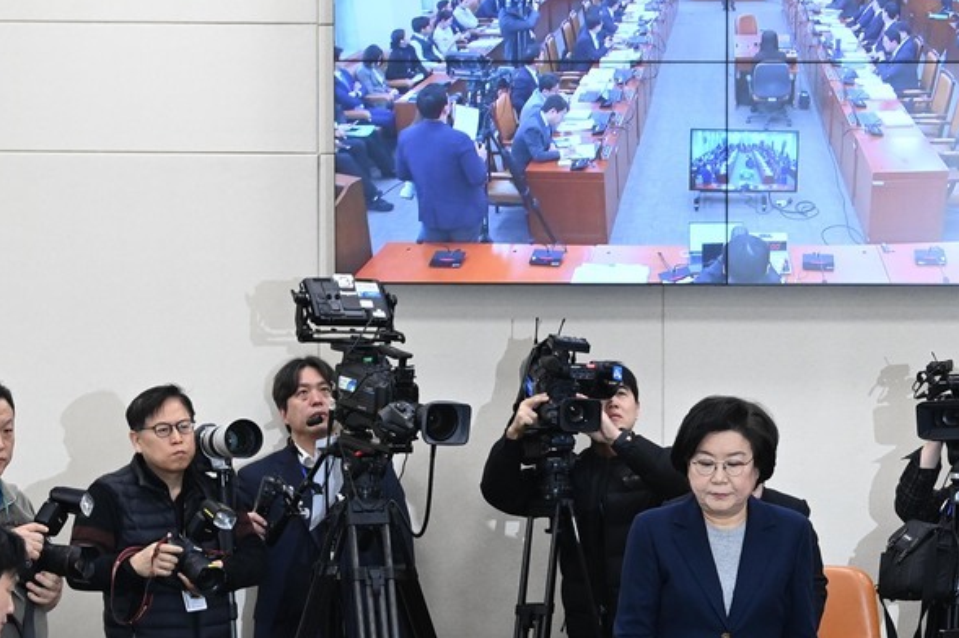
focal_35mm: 195
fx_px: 5191
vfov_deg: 7.0
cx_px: 824
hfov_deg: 10.5
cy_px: 733
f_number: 5.6
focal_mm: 82
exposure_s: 1/250
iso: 3200
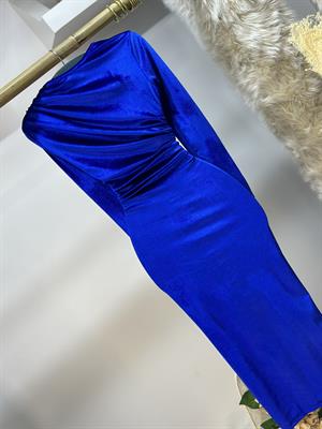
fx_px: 595
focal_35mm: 48
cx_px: 161
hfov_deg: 30.3
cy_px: 214
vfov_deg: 39.7
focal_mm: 6.86
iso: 100
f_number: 1.78
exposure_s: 1/100
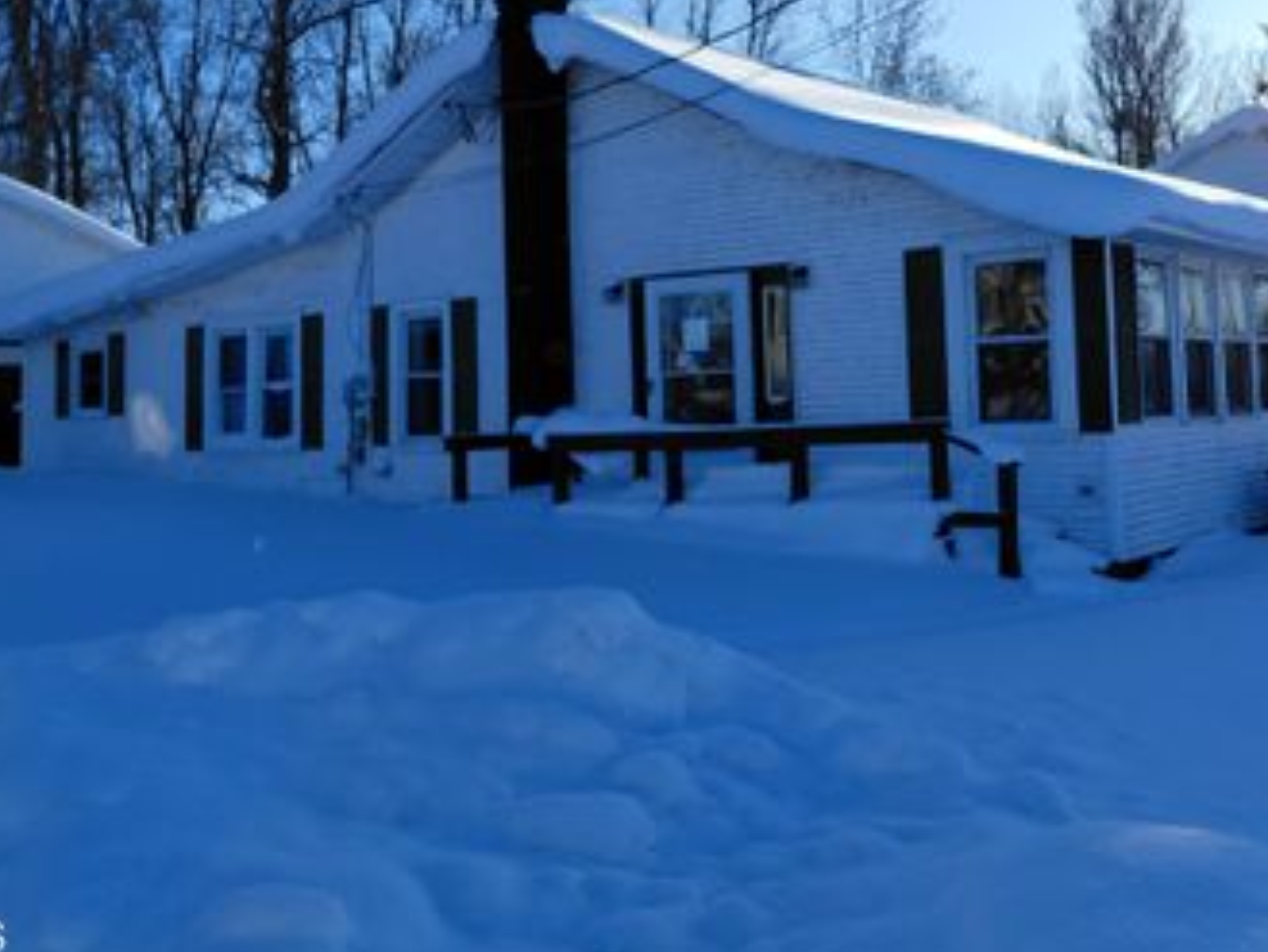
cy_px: 279
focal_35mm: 38
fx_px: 1392
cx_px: 755
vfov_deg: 37.1
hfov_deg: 48.7
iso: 50
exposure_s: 1/2498
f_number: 1.8
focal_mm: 4.69
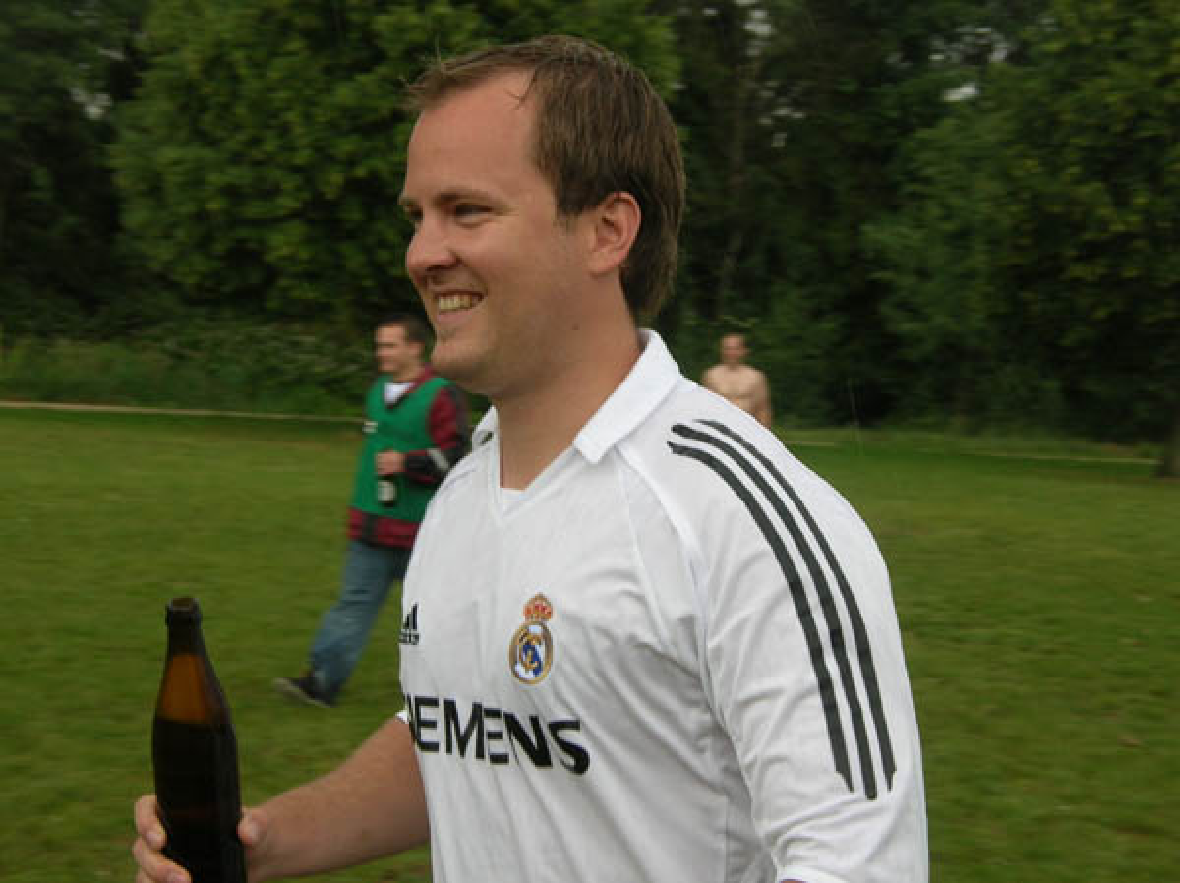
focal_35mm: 78
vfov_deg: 18.9
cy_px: 442
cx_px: 590
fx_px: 2657
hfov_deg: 25.0
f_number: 4.7
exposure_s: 1/176
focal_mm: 12.8
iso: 50
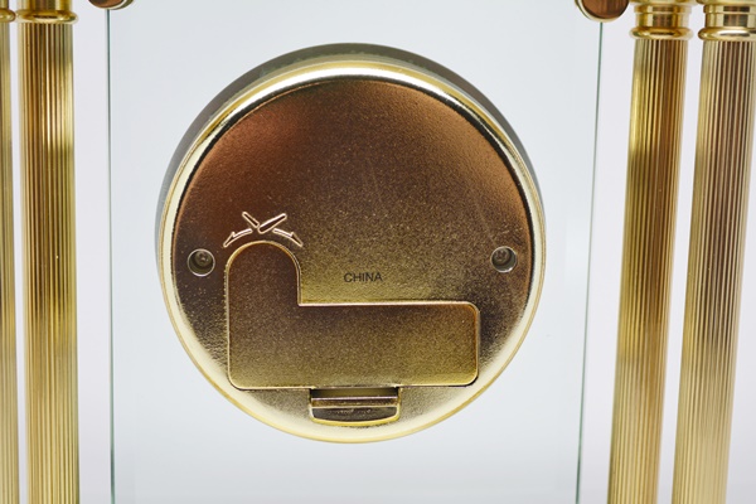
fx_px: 1260
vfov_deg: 22.6
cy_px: 252
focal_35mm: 60
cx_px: 378
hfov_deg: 33.4
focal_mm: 40
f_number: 5.3
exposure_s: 1/60
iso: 450
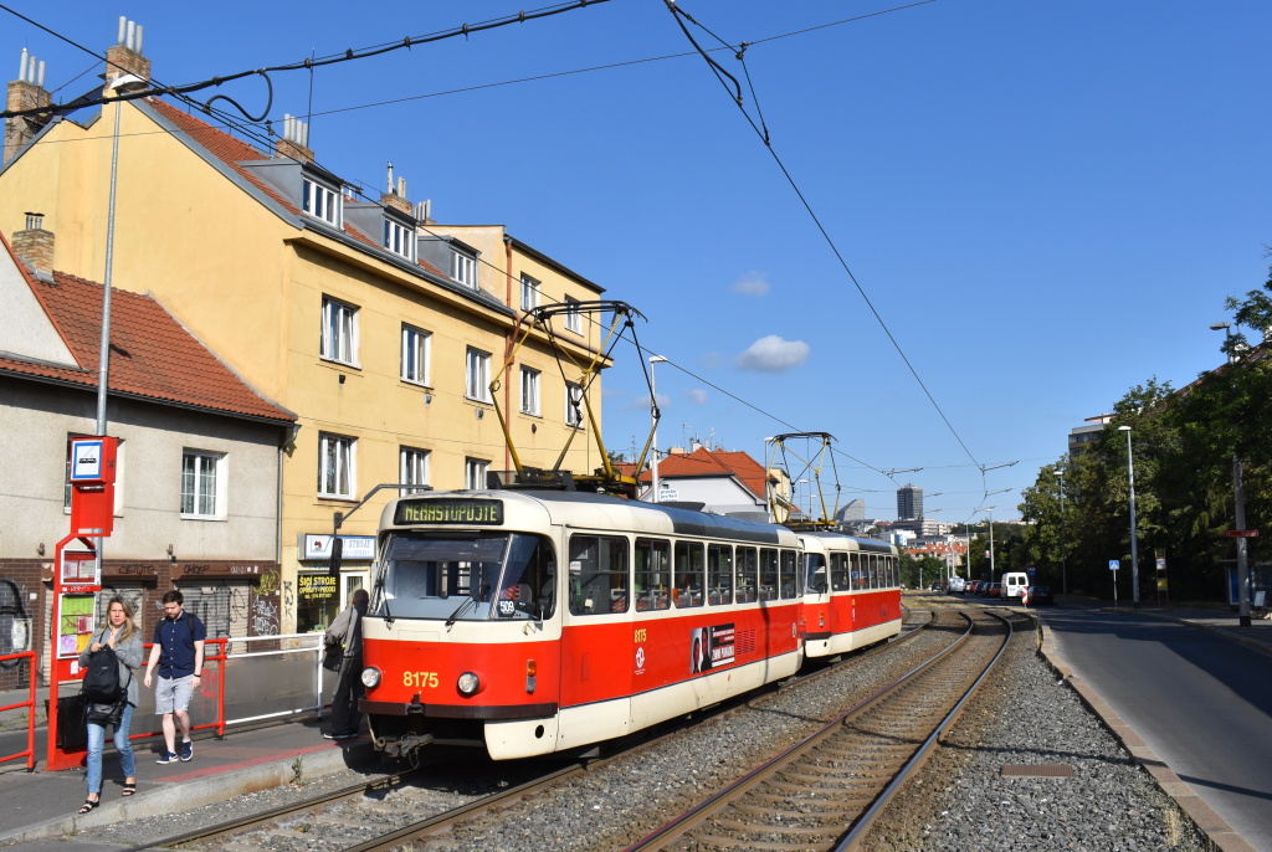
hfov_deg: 57.2
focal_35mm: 33
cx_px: 636
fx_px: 1168
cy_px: 426
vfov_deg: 40.1
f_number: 11
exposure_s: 1/500
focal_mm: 22
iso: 200
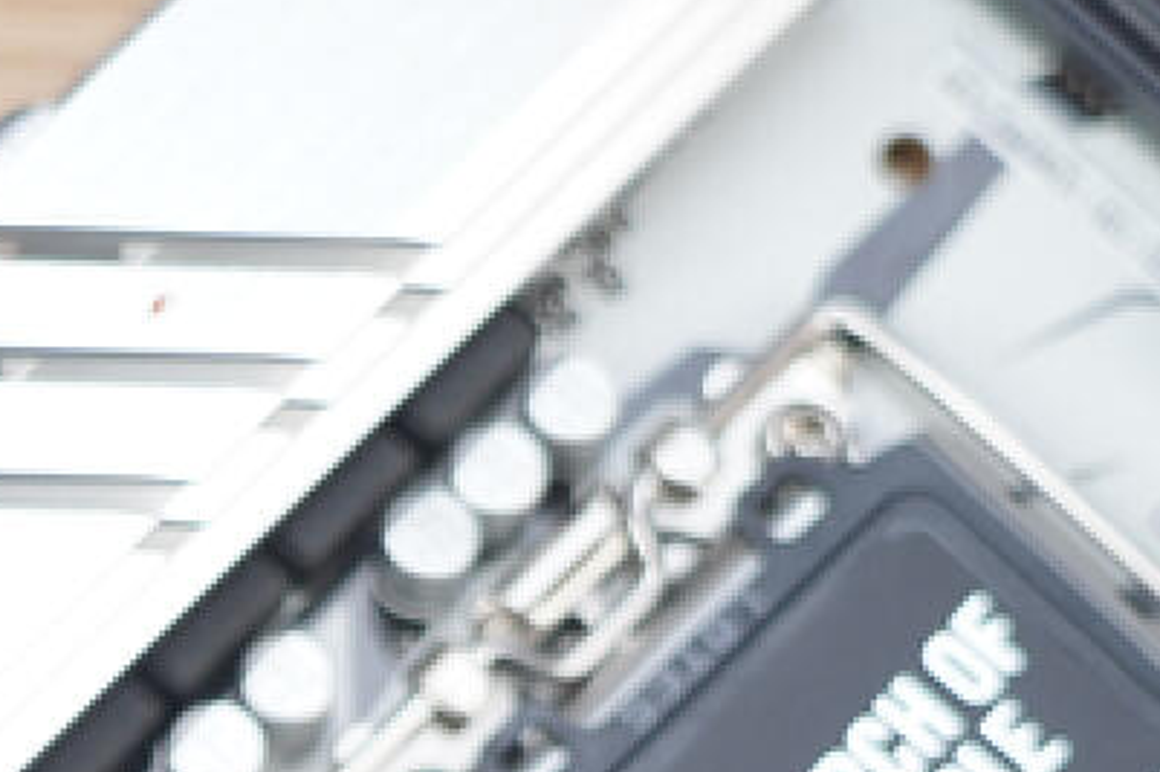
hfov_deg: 11.2
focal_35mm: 182
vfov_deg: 7.5
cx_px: 9
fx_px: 5862
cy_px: 1006
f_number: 4
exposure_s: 1/100
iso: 400
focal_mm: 45
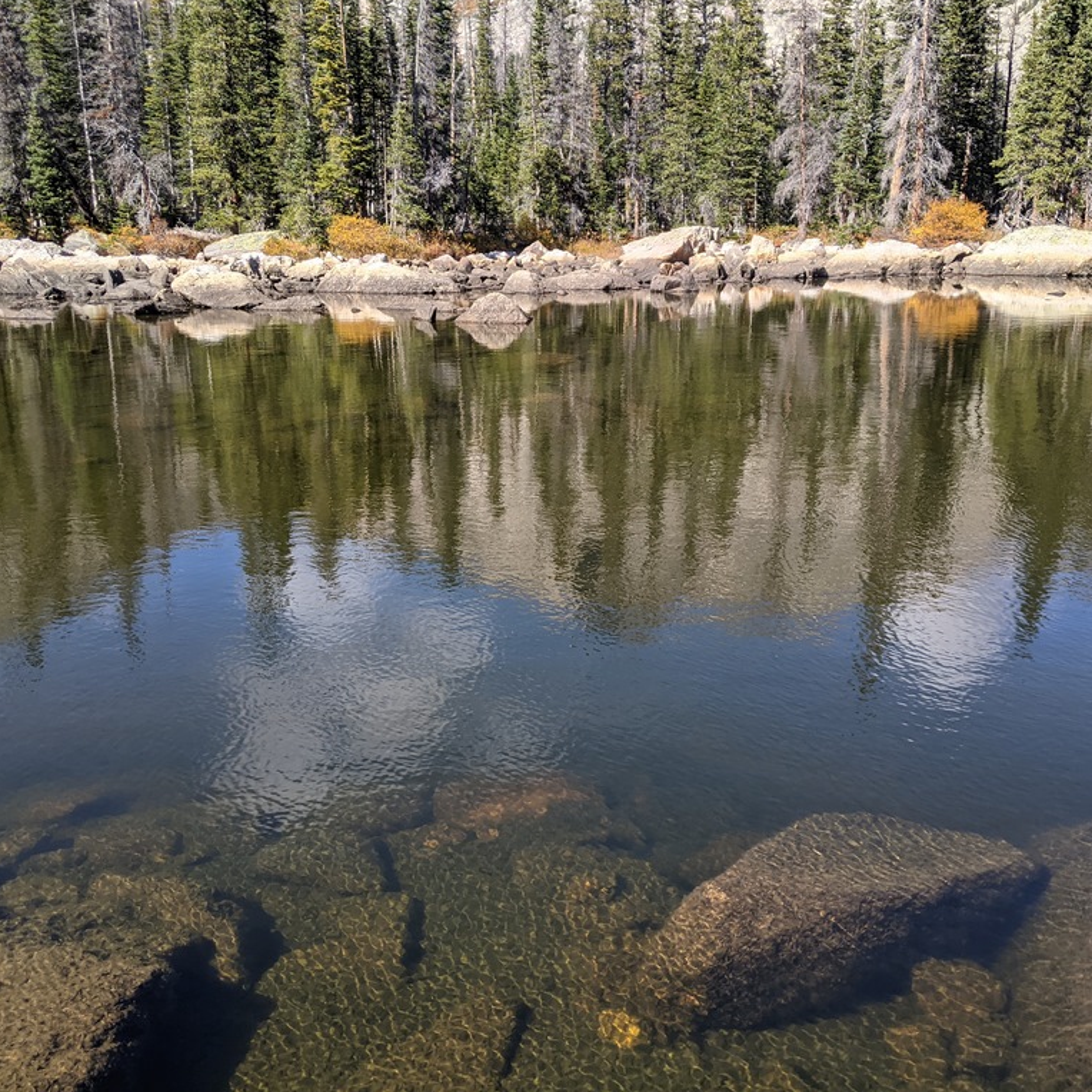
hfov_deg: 51.1
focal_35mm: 32
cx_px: 543
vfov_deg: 51.1
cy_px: 545
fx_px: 1142
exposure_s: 1/1565
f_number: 1.8
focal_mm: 4.44
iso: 44
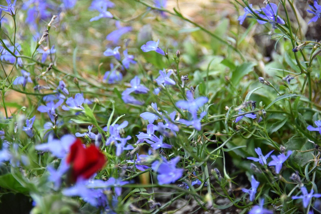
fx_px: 2675
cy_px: 107
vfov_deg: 4.6
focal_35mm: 300
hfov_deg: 6.9
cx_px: 160
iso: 2200
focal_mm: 300
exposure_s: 1/640
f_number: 5.6
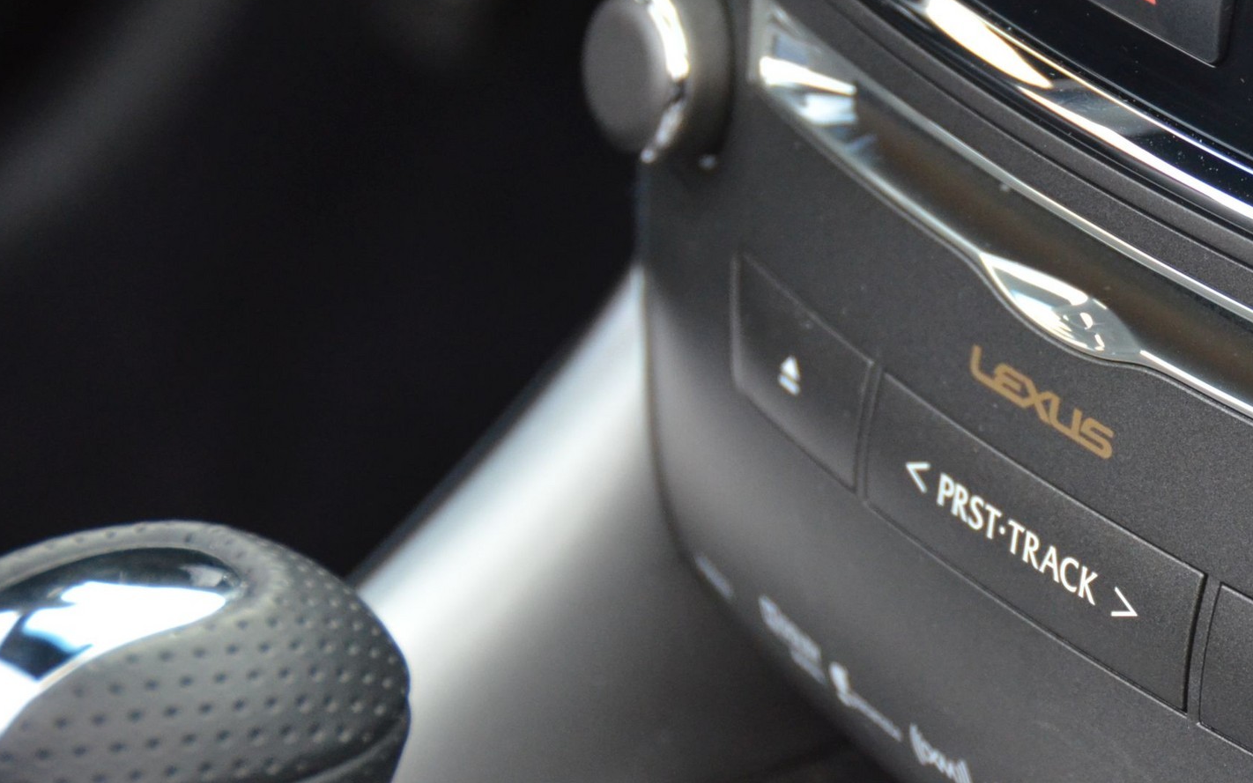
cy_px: 216
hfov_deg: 9.5
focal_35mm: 220
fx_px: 7513
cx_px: 1093
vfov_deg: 6.0
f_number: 5
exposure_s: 1/500
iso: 1600
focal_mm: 82
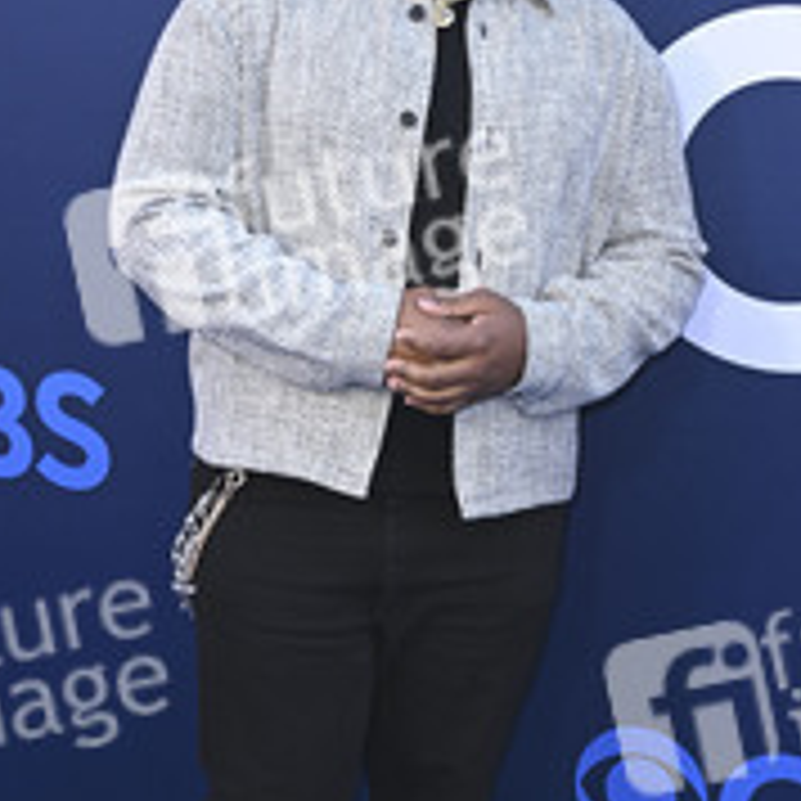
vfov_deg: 21.6
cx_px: 428
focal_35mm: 80
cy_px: 464
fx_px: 2094
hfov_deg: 21.6
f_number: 5.6
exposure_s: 1/200
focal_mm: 42
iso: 640
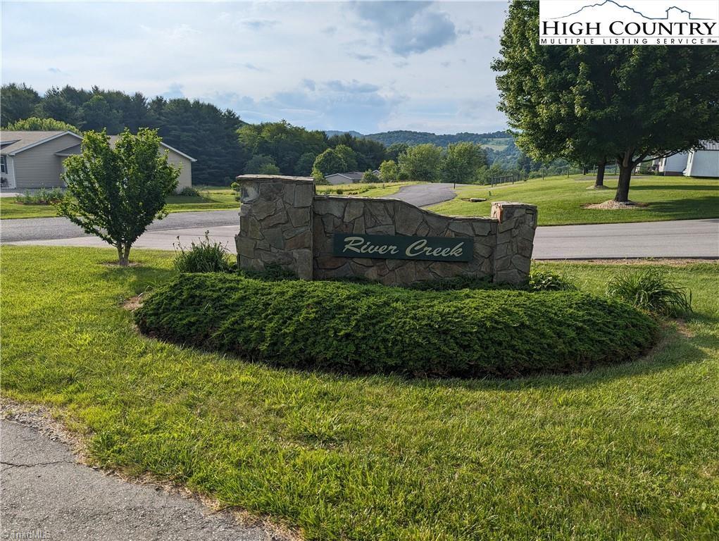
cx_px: 360
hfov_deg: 71.5
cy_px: 270
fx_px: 499
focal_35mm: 24
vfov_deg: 56.9
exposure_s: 1/1381
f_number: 1.68
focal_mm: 6.9
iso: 24
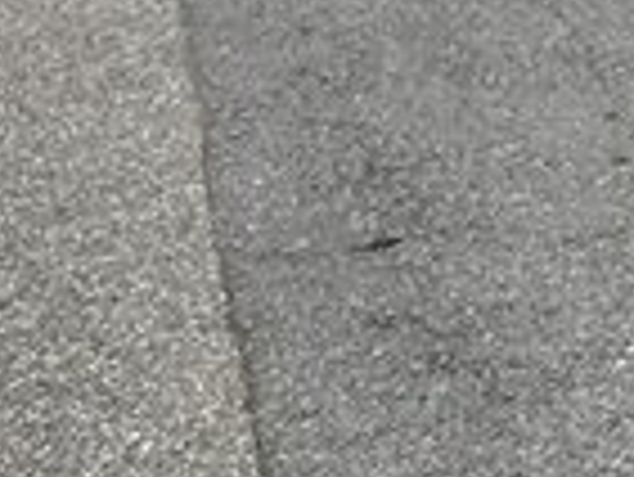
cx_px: 1034
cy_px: -583
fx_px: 2365
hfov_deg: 14.0
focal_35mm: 129
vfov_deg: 10.3
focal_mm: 5.7
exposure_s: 1/4115
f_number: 1.5
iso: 50
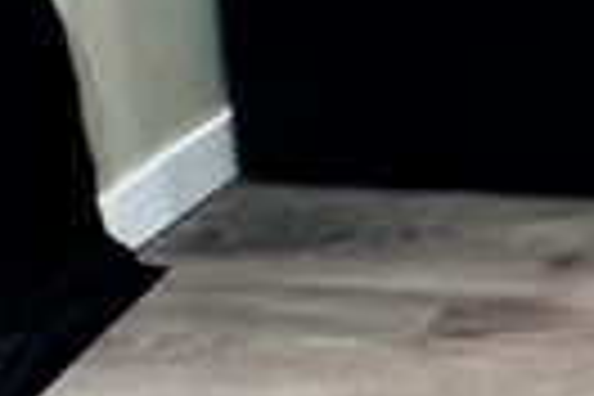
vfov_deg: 10.1
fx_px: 1864
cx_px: 1616
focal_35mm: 113
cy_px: -639
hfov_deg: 12.2
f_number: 2.2
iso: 320
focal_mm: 2.22
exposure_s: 1/120
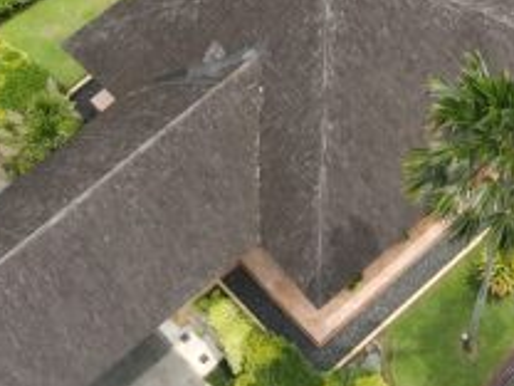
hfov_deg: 16.7
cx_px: 321
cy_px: -168
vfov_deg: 12.1
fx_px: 1752
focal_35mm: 118
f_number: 2.8
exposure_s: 1/350
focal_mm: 4.5
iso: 100
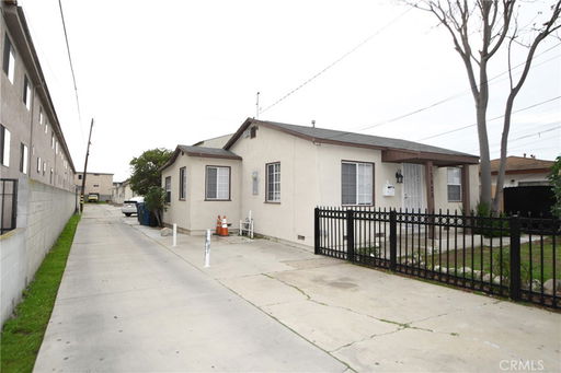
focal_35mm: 21
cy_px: 186
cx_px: 280
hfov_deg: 81.2
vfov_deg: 59.5
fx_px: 327
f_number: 4
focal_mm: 14
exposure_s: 1/200
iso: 100
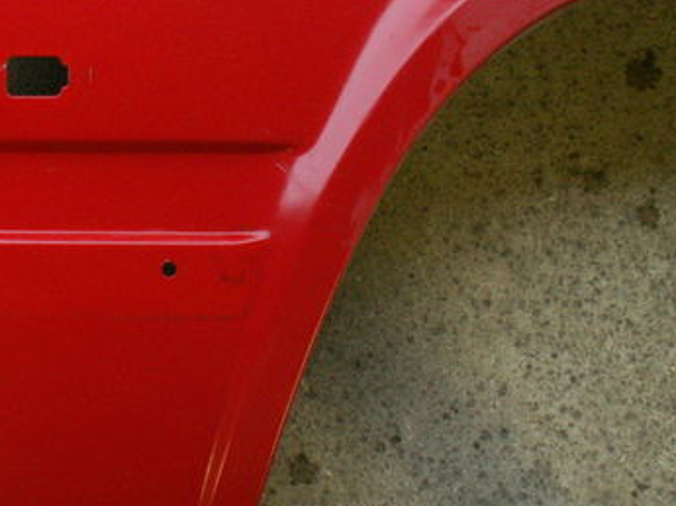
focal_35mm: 65
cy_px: 190
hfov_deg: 28.8
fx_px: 1268
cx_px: 82
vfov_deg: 22.5
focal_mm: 5.86
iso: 160
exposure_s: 1/15
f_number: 2.8
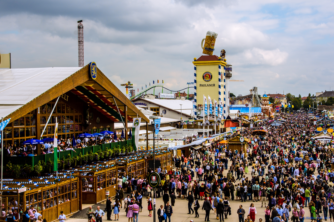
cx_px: 167
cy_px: 111
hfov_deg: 33.4
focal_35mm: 60
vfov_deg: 22.6
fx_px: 556
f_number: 11
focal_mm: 40
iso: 100
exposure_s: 1/125
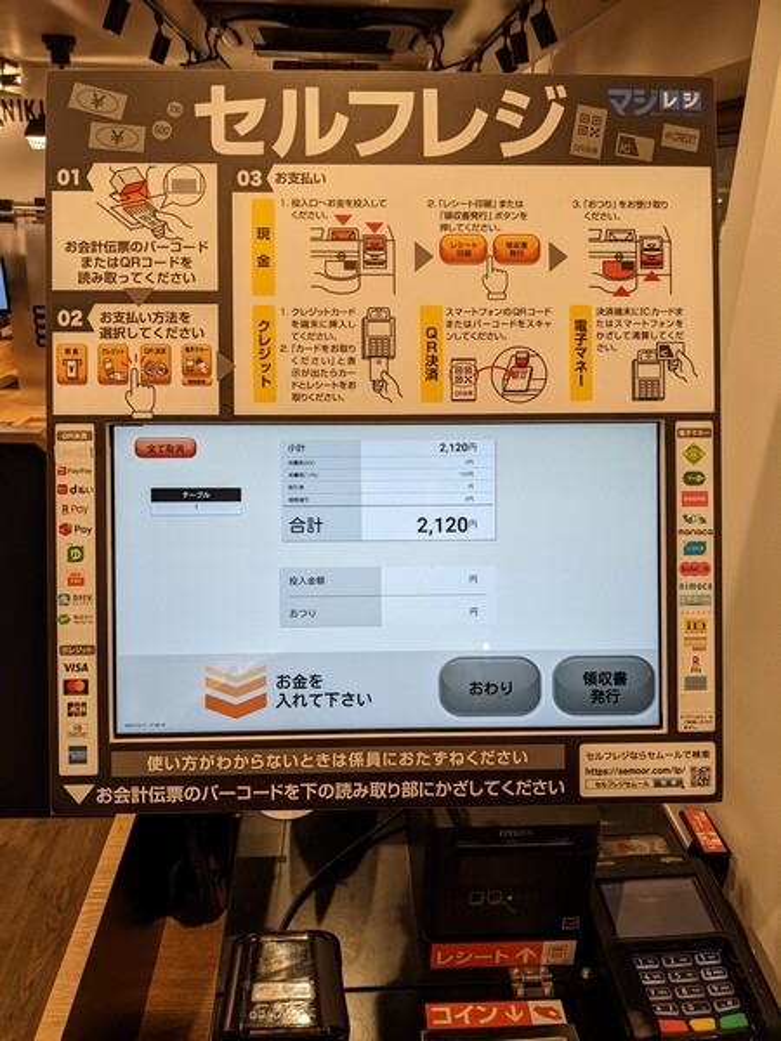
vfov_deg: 65.3
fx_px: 812
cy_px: 520
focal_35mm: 27
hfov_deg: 51.4
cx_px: 390
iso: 57
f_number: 1.73
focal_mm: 4.38
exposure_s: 1/99.9
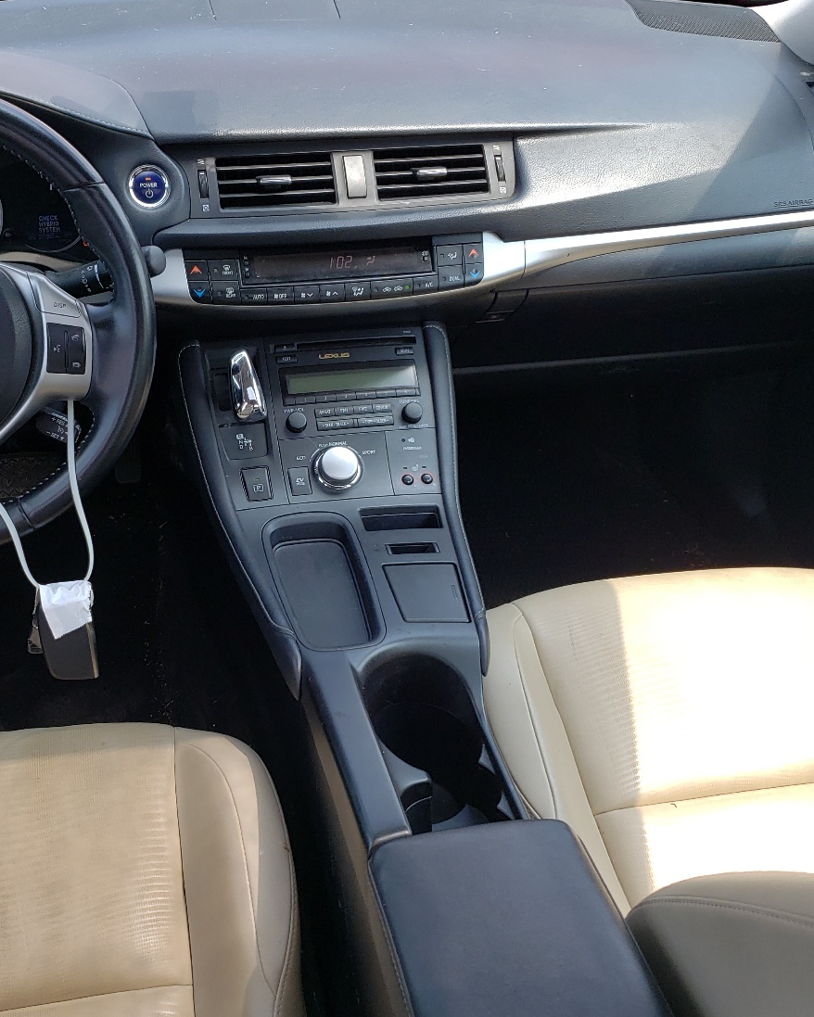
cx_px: 287
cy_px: 523
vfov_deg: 49.1
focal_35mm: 37
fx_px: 1114
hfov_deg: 39.8
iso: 50
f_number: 1.5
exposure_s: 1/526
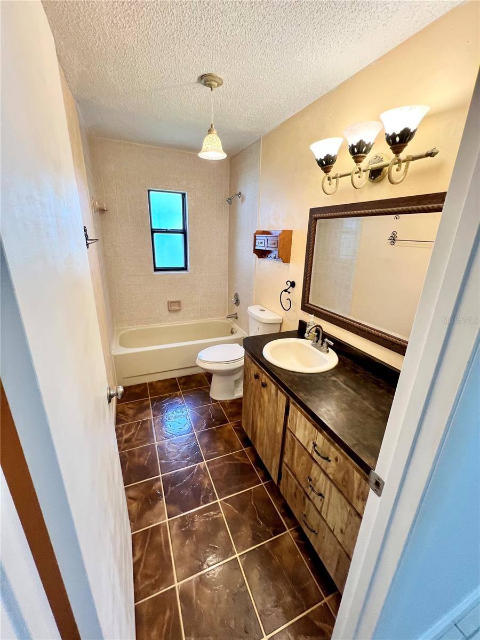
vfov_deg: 106.2
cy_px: 320
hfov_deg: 89.9
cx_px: 240
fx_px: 240
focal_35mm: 13
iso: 250
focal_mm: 1.57
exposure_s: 1/120
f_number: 1.8
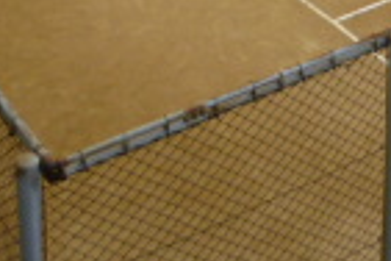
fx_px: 1282
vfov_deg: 10.0
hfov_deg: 17.0
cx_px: 385
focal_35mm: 118
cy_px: -380
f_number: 4
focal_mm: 4.5
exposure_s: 1/200
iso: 80
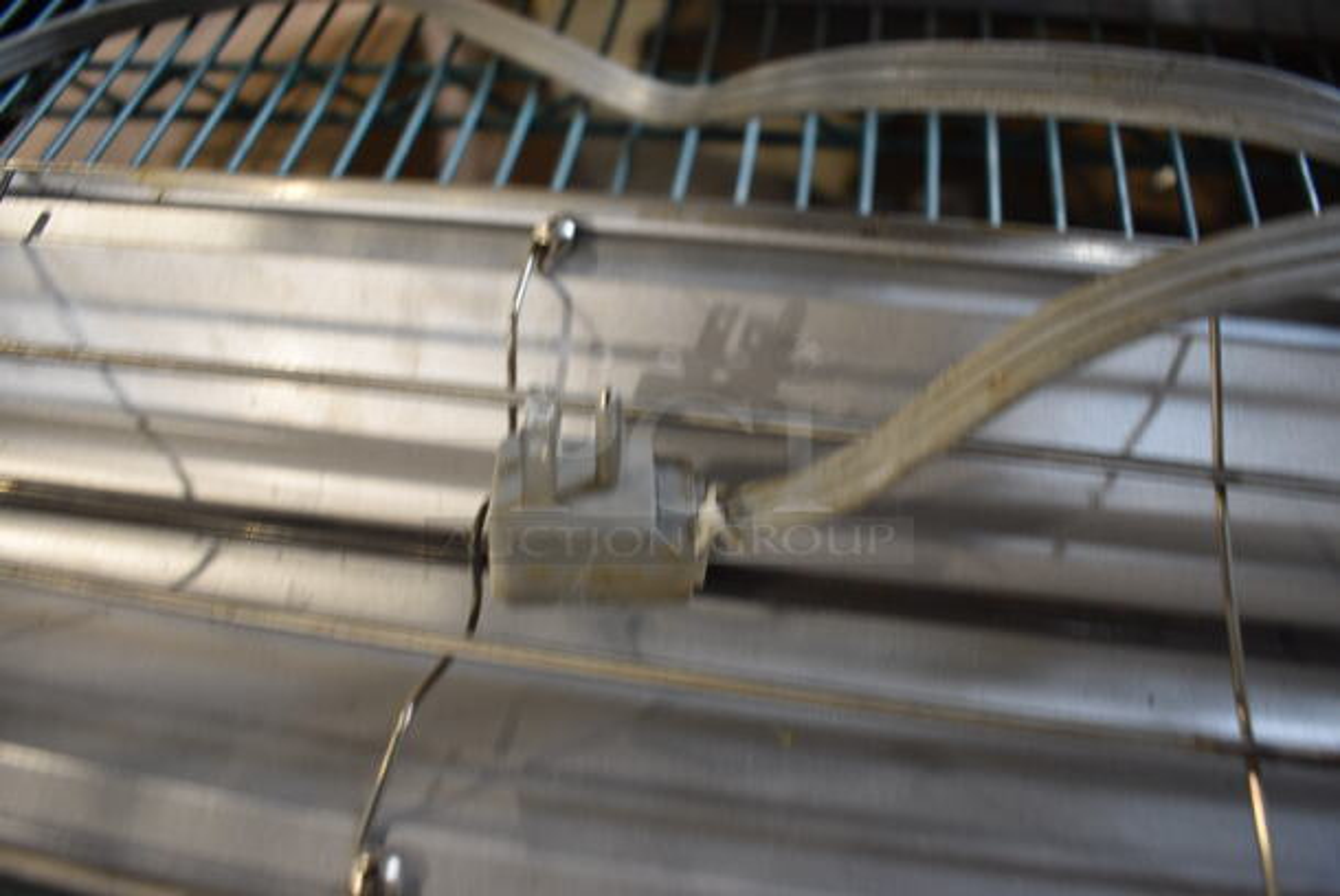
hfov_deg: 67.3
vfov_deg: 48.0
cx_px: 670
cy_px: 448
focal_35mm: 27
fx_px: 1006
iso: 1000
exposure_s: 1/60
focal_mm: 18
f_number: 4
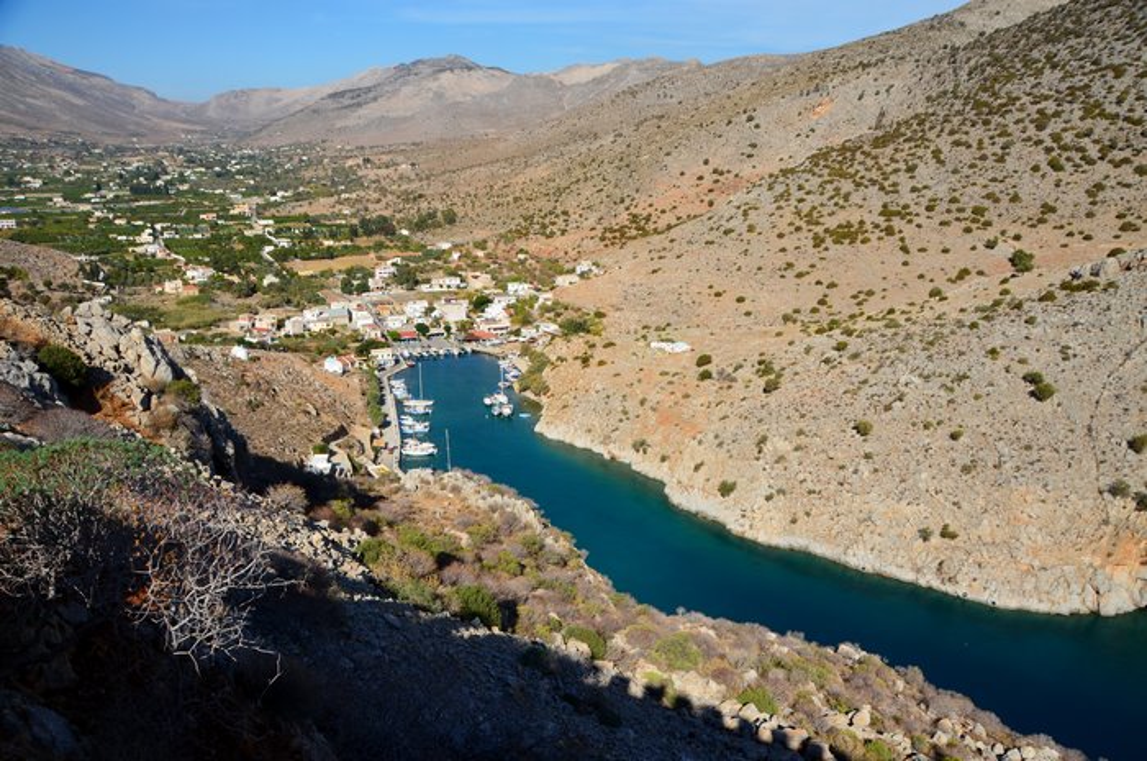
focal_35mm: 27
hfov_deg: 67.5
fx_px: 859
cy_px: 380
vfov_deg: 47.8
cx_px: 574
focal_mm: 18
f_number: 13
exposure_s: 1/200
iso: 100
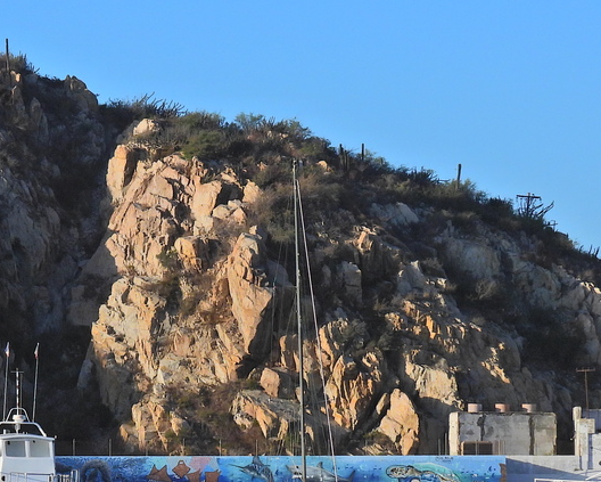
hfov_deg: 9.6
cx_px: 51
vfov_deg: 7.7
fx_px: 3577
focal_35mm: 201
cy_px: 309
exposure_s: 1/1600
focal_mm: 15.2
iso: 100
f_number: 4
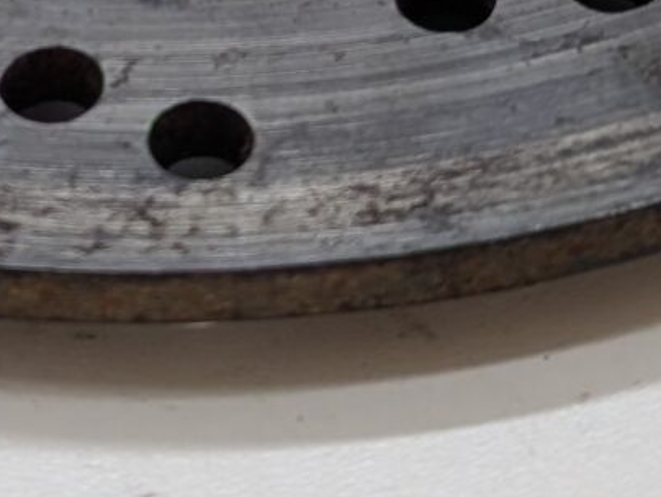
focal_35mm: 152
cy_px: -319
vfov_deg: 9.4
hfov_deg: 12.9
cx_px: 139
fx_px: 2906
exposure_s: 1/69.2
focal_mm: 6.9
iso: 98
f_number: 1.68
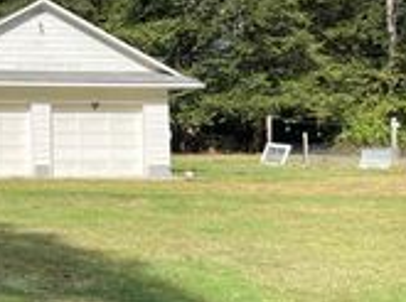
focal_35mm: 79
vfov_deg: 18.5
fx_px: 925
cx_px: -187
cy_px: 99
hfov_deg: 21.2
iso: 32
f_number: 1.6
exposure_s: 1/2132
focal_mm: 4.2
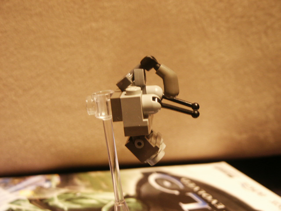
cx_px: 140
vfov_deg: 18.9
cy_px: 106
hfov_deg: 25.0
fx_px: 633
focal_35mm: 78
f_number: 3.6
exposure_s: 1/6
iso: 200
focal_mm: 15.53
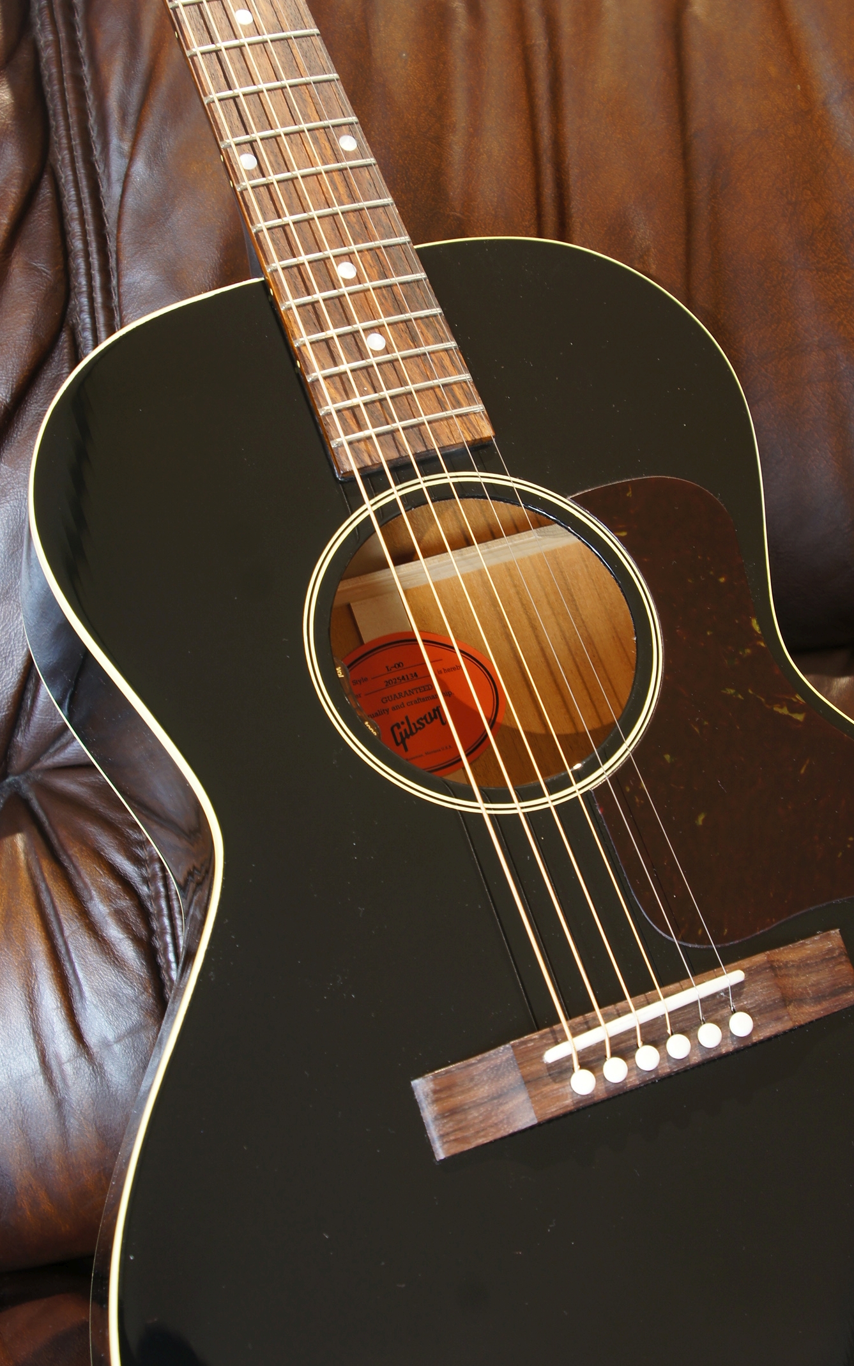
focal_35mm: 49
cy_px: 650
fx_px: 1825
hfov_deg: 26.3
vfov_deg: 41.0
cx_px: 475
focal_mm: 30
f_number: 7.1
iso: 100
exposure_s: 1/3
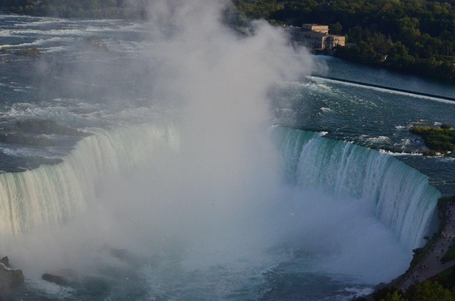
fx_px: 1078
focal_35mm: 86
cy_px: 153
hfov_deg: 23.8
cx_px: 231
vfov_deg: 15.9
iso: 1600
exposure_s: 1/400
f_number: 11
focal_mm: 55
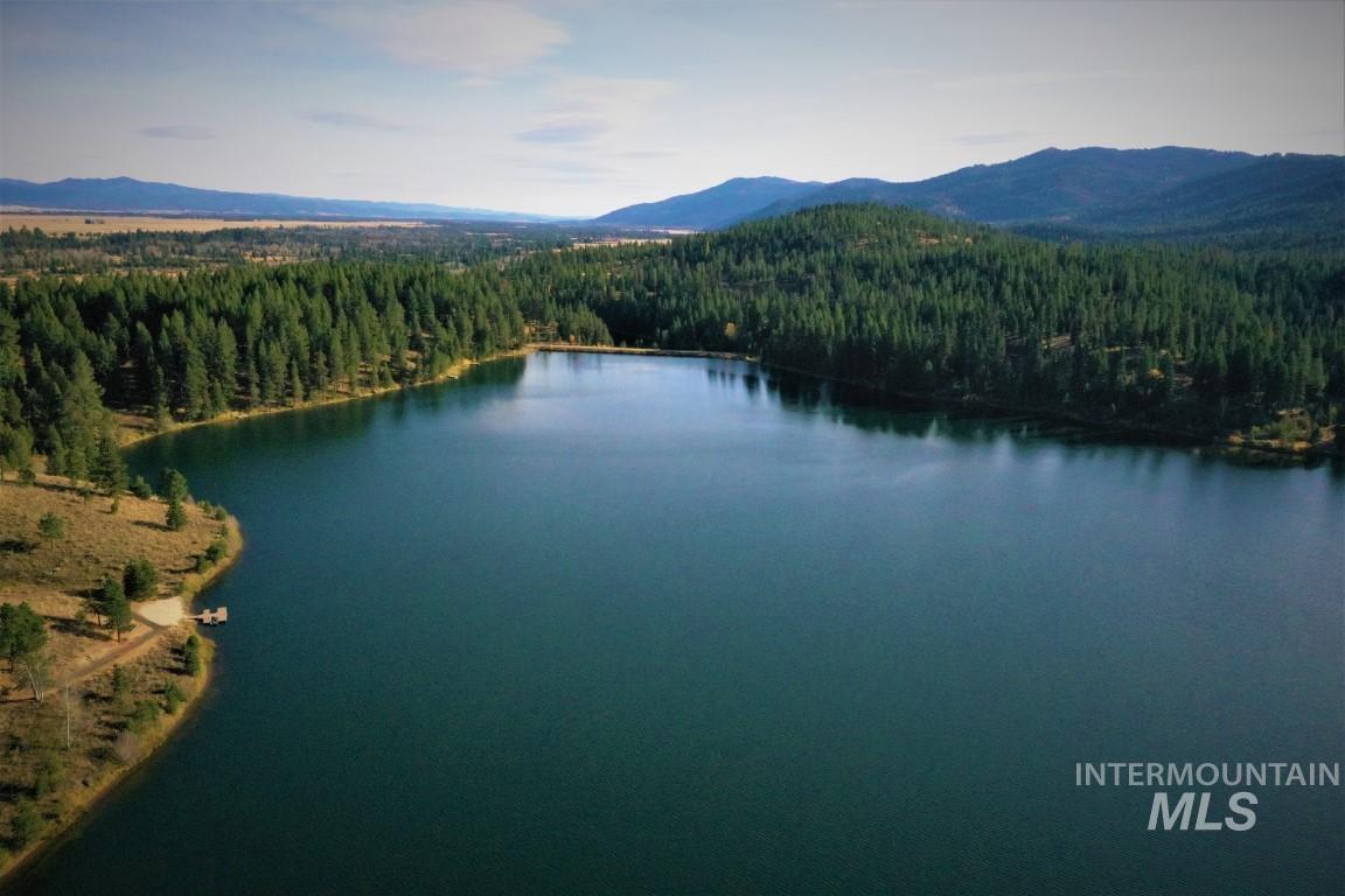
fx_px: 1046
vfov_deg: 46.4
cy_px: 448
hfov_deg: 65.5
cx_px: 672
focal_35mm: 28
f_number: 6.3
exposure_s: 1/320
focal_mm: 10.26
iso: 1600
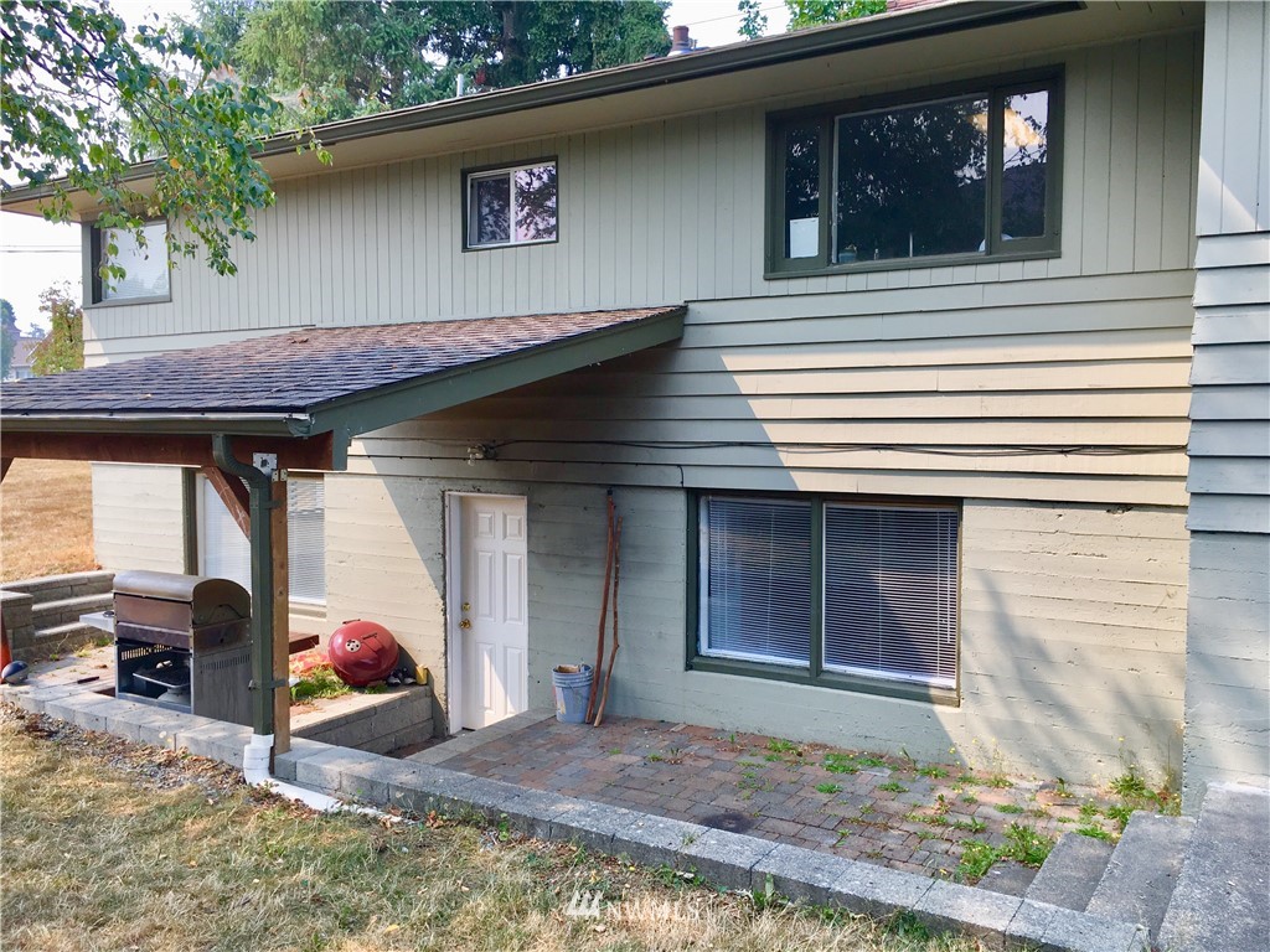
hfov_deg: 61.7
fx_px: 1064
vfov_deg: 48.2
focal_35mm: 29
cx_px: 635
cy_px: 476
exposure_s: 1/509
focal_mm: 4.15
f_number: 2.2
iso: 25
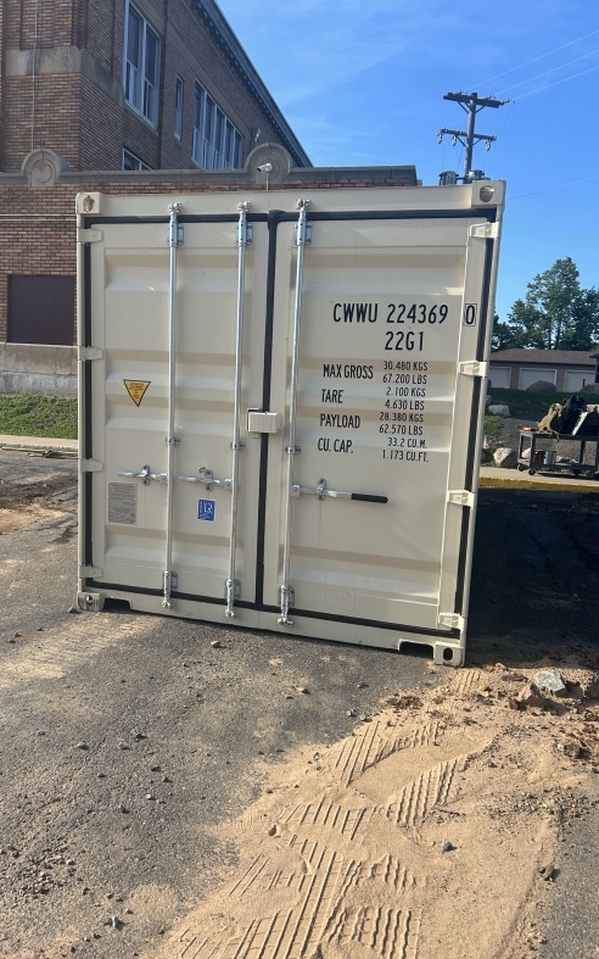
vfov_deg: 66.5
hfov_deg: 44.5
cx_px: 263
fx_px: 731
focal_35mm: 28
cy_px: 480
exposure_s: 1/2695
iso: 50
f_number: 1.5
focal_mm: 5.7
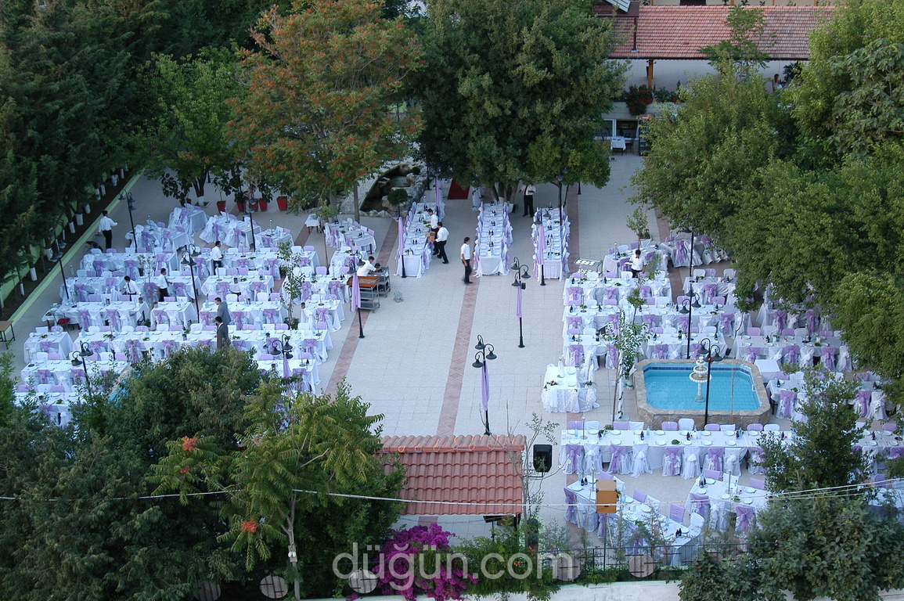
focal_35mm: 45
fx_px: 1129
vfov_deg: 29.8
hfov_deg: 43.6
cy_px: 300
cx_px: 452
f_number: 4.5
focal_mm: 30
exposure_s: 1/20
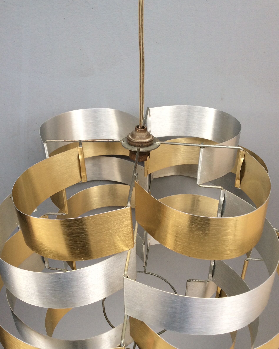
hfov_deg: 43.4
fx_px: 351
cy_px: 167
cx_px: 138
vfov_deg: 52.8
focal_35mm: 34
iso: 32
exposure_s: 1/129
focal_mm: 3.3
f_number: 2.4
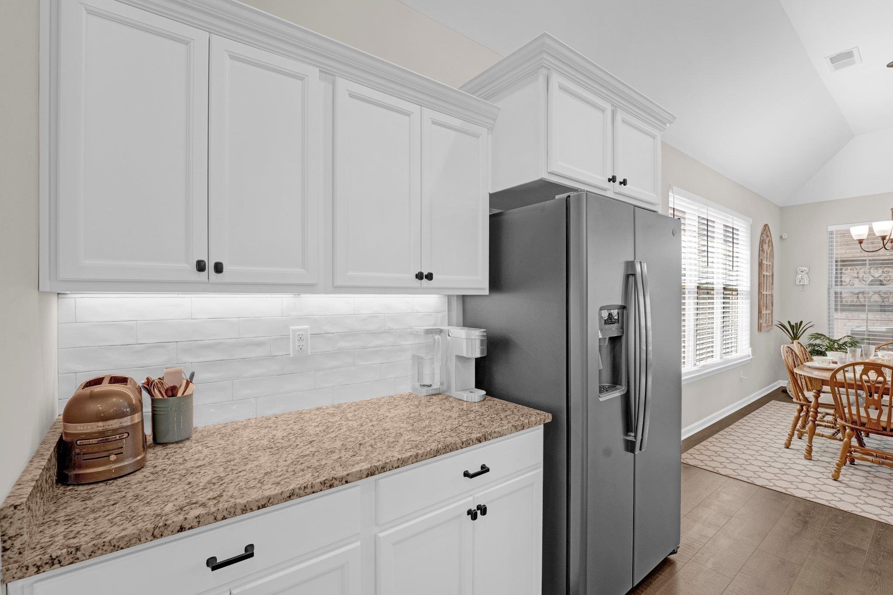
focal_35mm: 15
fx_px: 377
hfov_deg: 99.7
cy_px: 298
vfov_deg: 76.6
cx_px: 446
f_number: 8
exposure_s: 1/25
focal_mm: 15.2
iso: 400
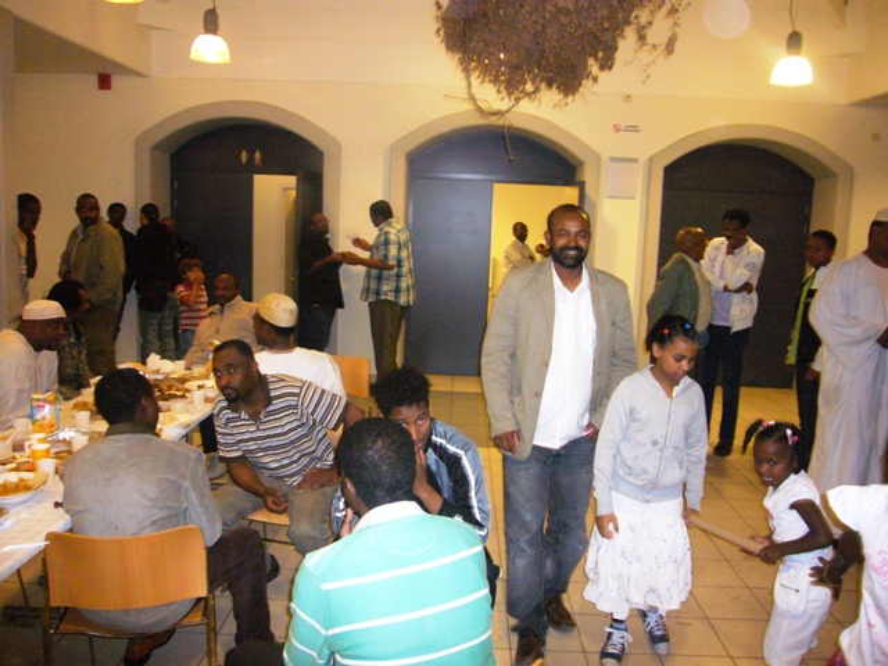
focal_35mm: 28
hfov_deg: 63.4
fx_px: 718
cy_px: 333
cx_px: 444
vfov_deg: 49.7
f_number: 2.8
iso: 400
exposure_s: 1/30
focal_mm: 4.6
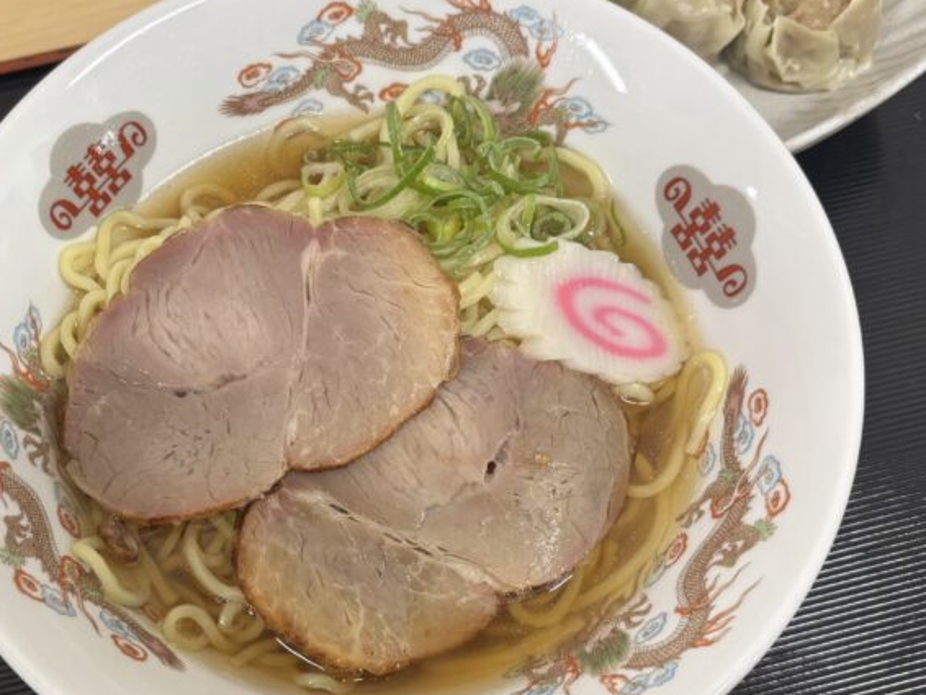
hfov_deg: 40.0
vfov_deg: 30.7
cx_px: 322
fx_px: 1258
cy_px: 446
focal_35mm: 47
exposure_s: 1/60
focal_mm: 5.96
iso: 125
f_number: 1.6
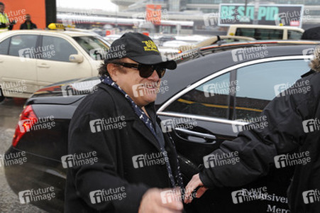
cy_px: 106
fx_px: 373
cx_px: 160
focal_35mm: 42
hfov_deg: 46.4
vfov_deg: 31.8
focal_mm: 42
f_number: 5.6
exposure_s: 1/125
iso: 1250
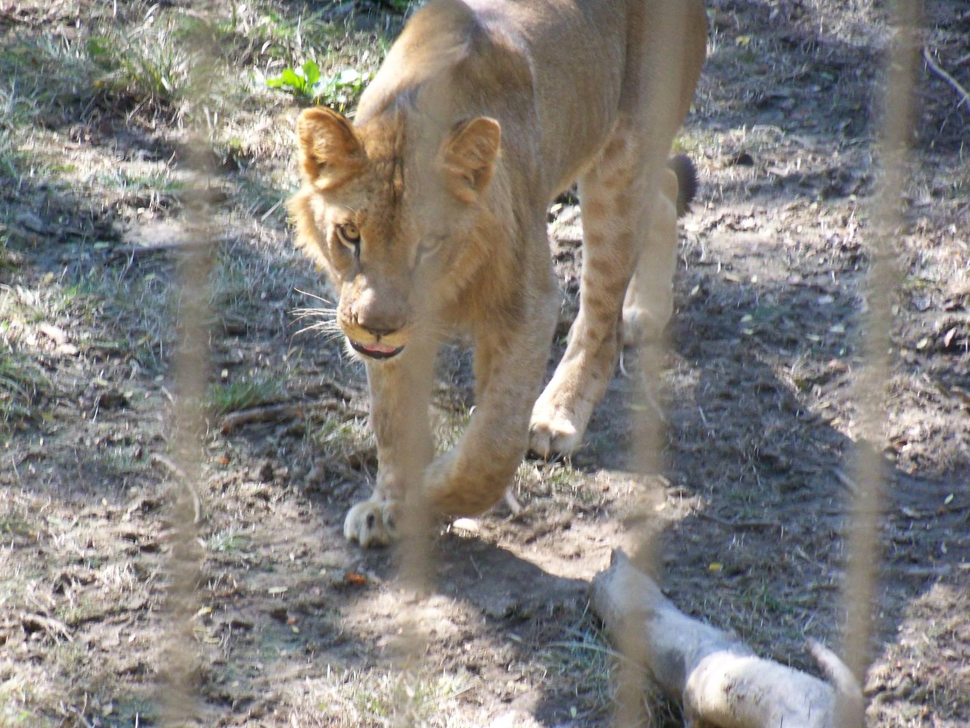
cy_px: 364
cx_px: 485
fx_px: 6921
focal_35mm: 247
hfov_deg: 8.0
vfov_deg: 6.0
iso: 400
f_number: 7.8
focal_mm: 43.8
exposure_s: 1/125
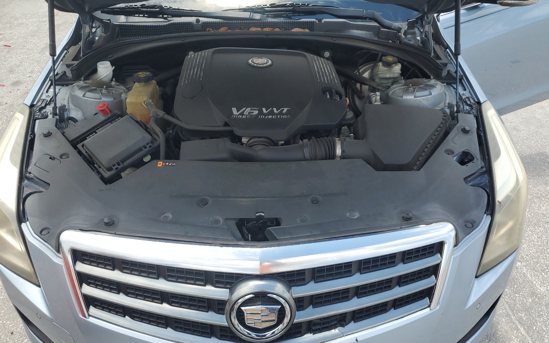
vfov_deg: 44.3
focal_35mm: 28
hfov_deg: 66.5
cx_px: 271
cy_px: 207
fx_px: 419
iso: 50
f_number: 1.5
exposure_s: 1/1667
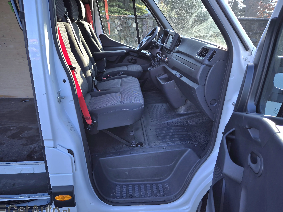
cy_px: 108
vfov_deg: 56.8
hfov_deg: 71.6
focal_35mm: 24
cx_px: 142
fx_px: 196
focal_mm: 5.4
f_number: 1.8
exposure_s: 1/213
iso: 25
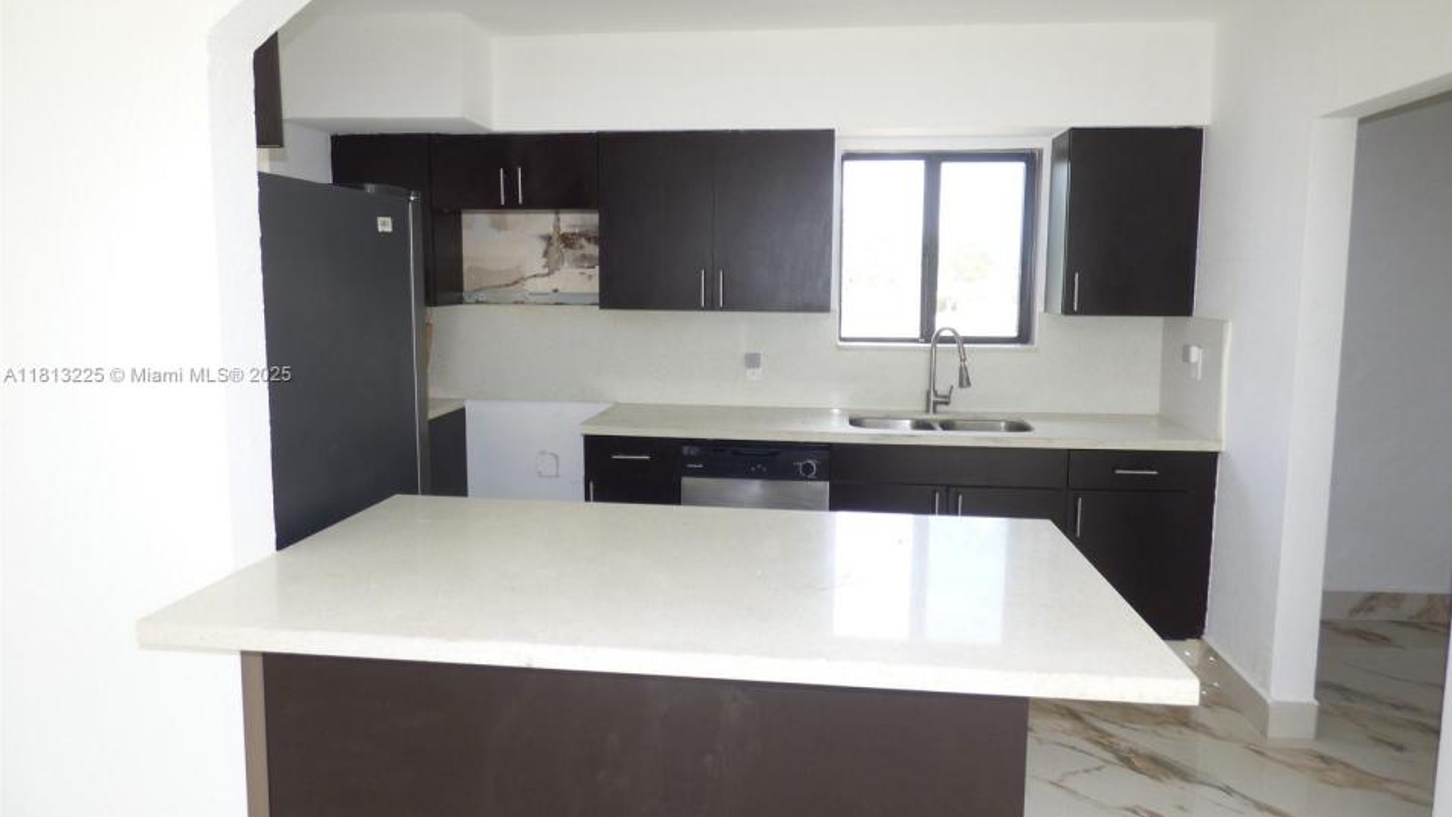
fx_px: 847
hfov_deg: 81.2
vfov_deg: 51.4
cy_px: 376
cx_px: 731
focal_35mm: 22
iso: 100
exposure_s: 1/50
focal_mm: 3.58
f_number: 2.8
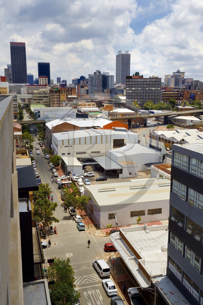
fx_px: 271
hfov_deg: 41.0
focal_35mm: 32
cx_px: 102
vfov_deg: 58.8
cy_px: 152
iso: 200
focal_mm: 32
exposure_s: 1/250
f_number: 18
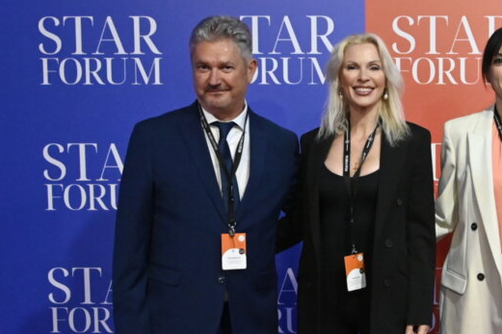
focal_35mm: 76
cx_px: 460
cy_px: 245
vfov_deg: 17.8
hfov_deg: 25.7
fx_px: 1059
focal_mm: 22
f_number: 7.1
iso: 8000
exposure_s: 1/250
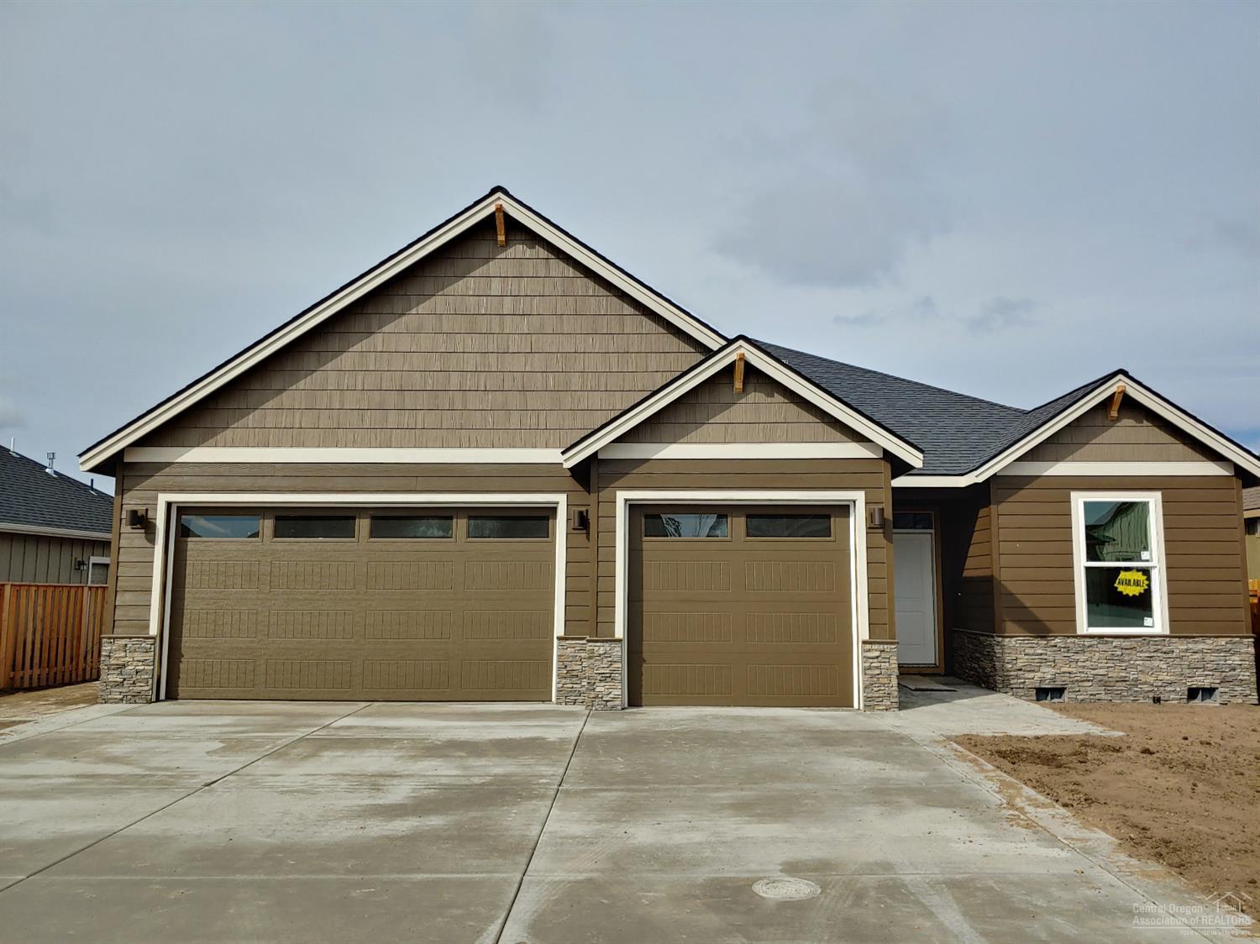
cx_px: 630
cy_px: 472
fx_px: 910
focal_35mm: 25
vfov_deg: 54.9
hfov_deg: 69.4
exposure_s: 1/4545
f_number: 1.5
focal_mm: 4.23
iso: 50
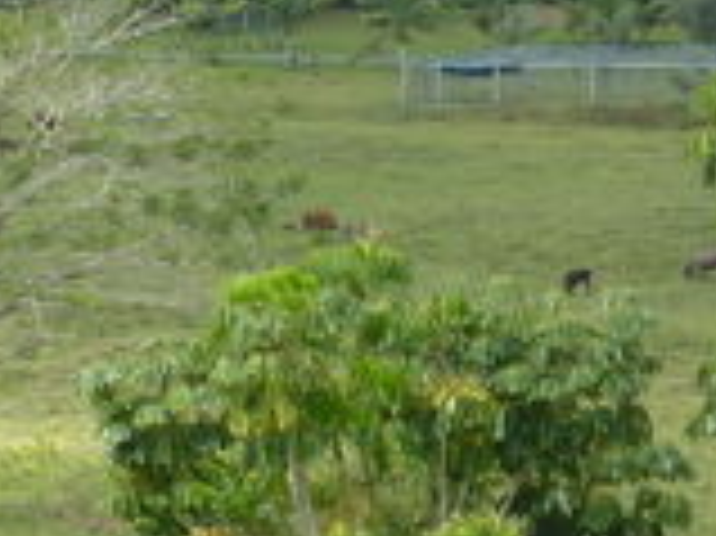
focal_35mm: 391
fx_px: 8081
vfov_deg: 3.8
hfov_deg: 5.1
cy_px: 365
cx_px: 45
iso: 100
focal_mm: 20.2
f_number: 5.1
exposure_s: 1/200
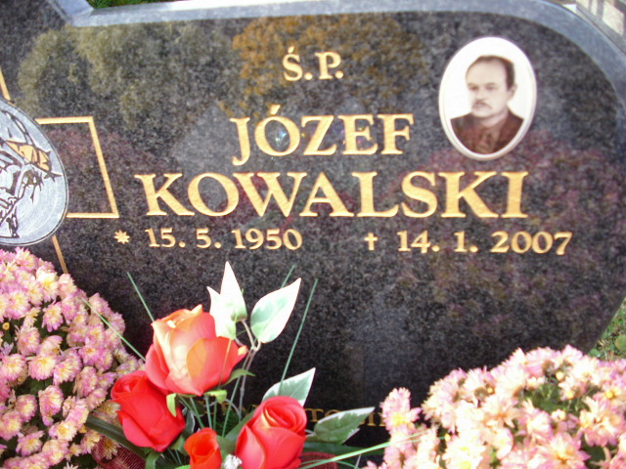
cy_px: 234
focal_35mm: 37
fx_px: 669
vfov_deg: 38.7
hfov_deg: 50.1
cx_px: 313
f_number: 2.8
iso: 50
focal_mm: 6.2
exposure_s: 1/96
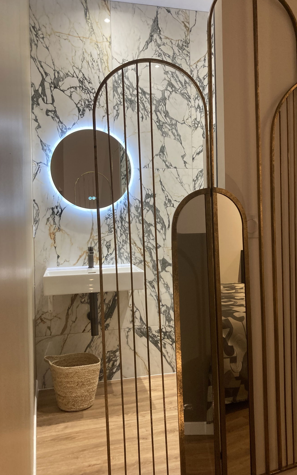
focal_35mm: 30
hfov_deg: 41.8
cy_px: 235
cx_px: 168
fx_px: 388
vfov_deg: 62.9
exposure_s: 1/50
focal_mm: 3.99
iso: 160
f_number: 1.8
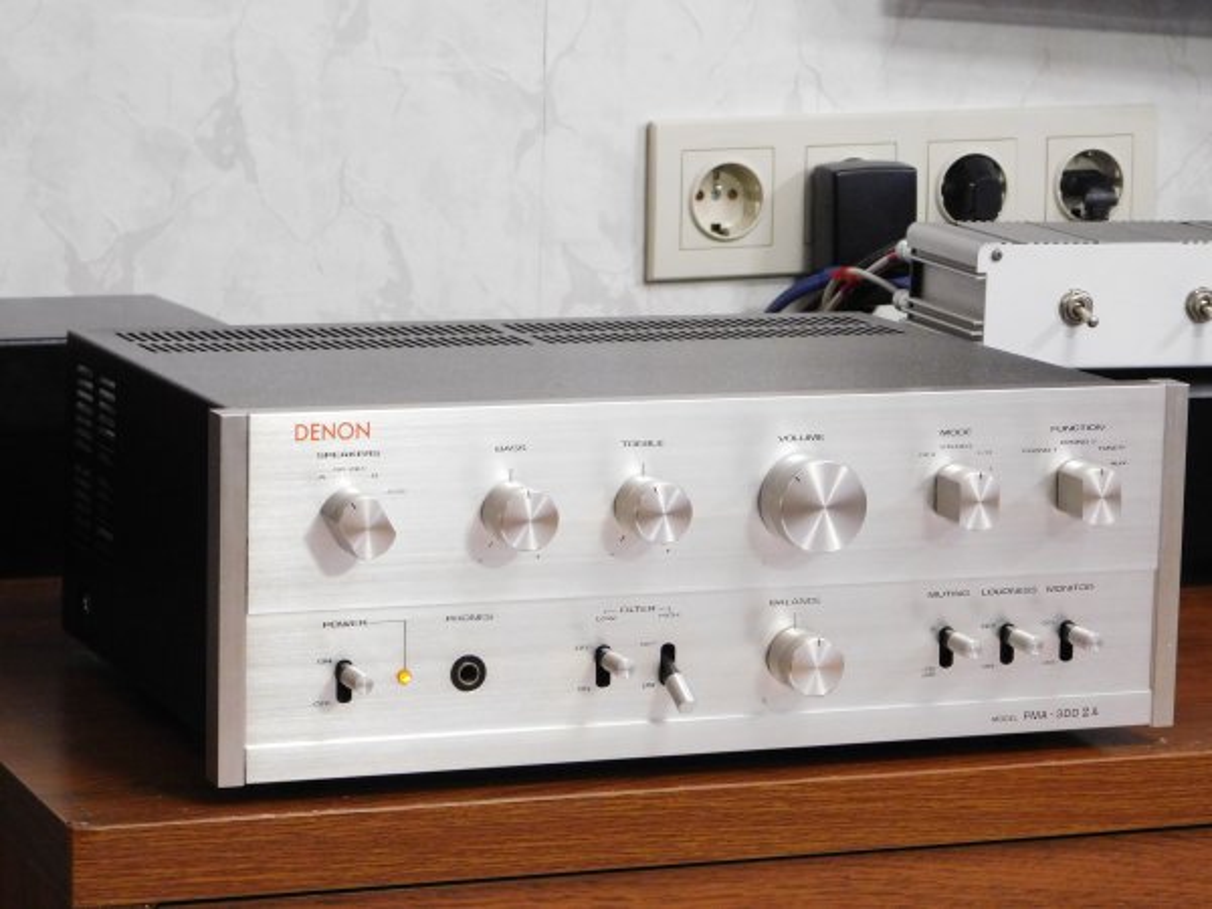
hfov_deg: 17.1
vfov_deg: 12.9
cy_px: 454
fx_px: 4026
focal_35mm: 115
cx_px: 606
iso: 800
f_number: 4.8
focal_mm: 20.3
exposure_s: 1/30
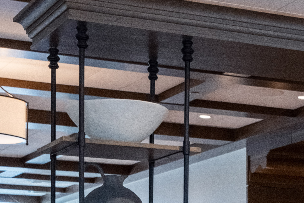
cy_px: 380
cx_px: 382
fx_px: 1123
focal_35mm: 133
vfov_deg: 9.7
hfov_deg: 14.8
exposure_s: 1/400
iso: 2000
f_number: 10
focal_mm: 33
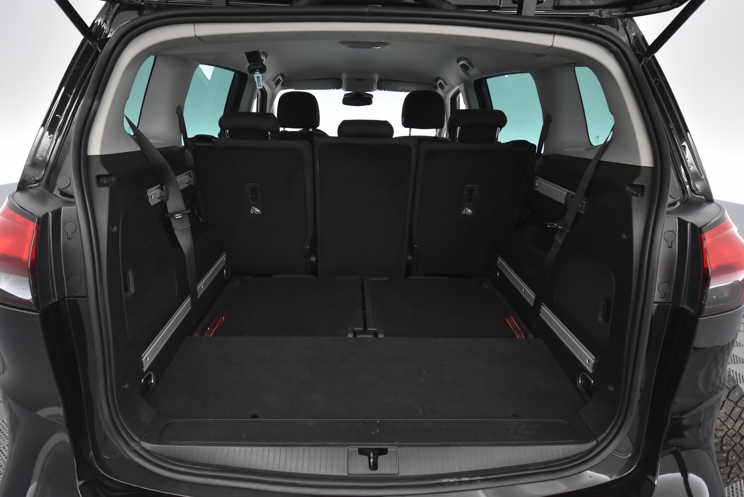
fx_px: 434
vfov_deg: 59.6
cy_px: 248
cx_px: 372
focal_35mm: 21
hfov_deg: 81.2
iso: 2800
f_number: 4.8
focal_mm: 14
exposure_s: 1/60
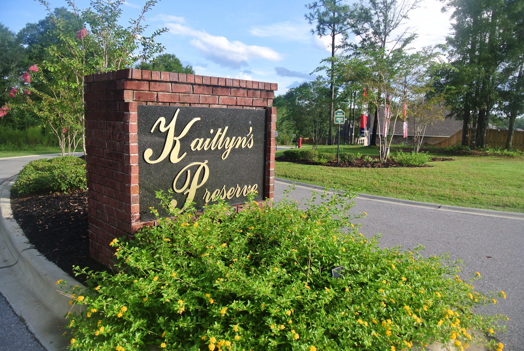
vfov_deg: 48.0
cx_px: 262
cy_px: 176
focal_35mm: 27
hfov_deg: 67.3
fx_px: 393
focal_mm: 10
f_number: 4
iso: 100
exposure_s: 1/320
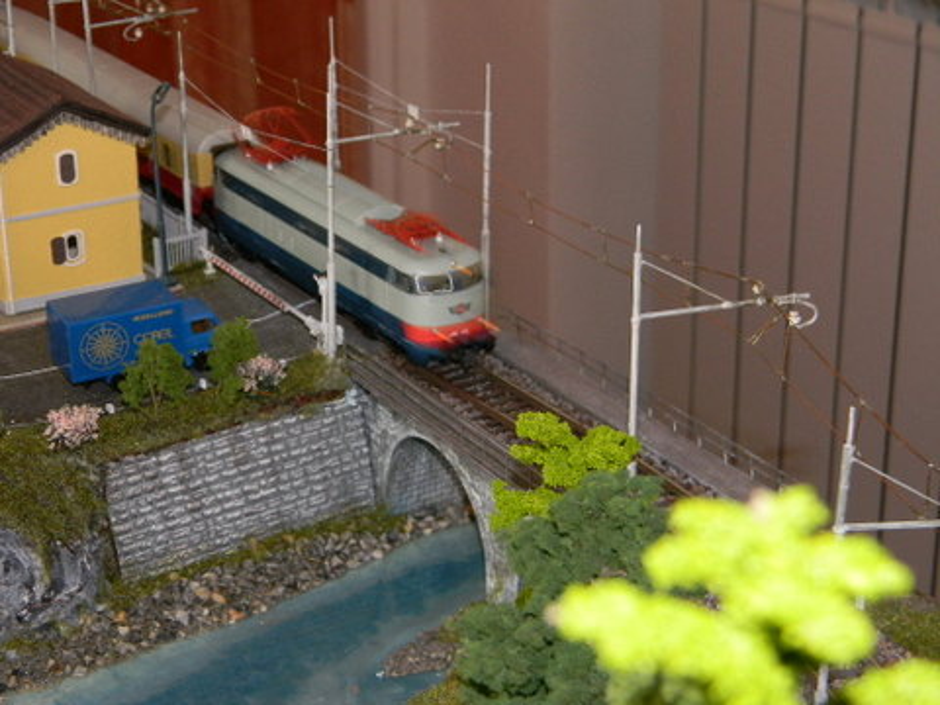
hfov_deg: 29.0
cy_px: 352
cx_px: 470
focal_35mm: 67
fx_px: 1819
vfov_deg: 21.9
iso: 200
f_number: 4.3
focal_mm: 12.2
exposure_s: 1/30
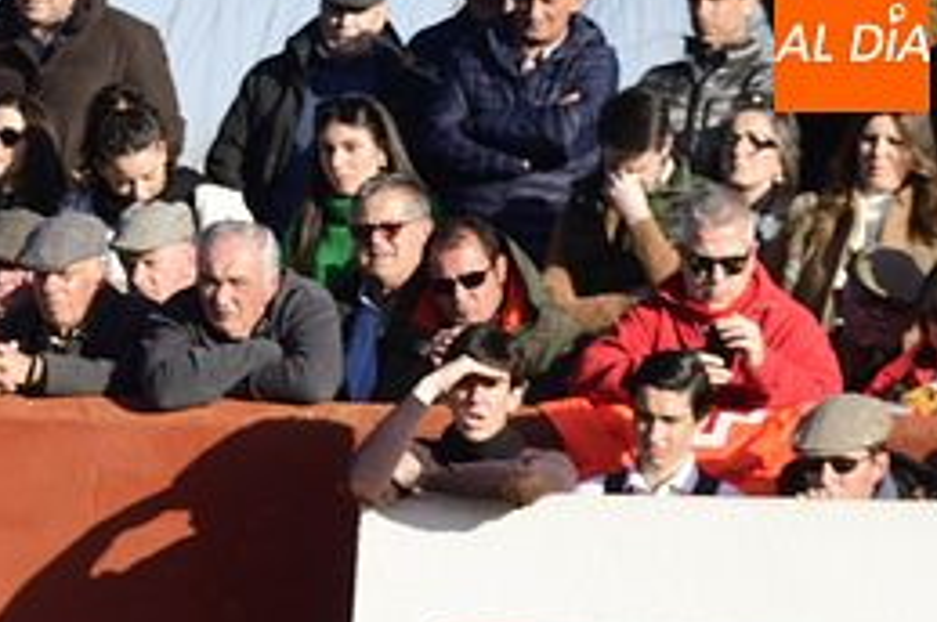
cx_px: -532
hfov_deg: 5.0
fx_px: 10684
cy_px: 909
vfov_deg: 3.3
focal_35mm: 411
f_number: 8
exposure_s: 1/320
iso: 250
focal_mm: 125
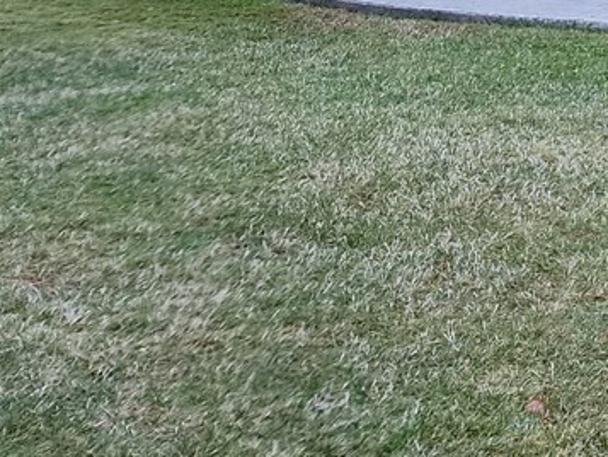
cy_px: -396
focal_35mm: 103
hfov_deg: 14.4
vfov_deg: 12.9
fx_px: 1810
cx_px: 1354
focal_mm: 6.4
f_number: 1.8
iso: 640
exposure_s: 1/120
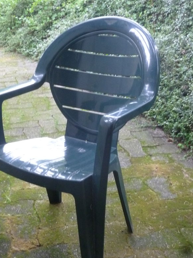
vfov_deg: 38.0
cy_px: 155
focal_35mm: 50
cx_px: 77
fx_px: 372
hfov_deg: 29.0
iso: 400
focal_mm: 6.9
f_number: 3.7
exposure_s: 1/25
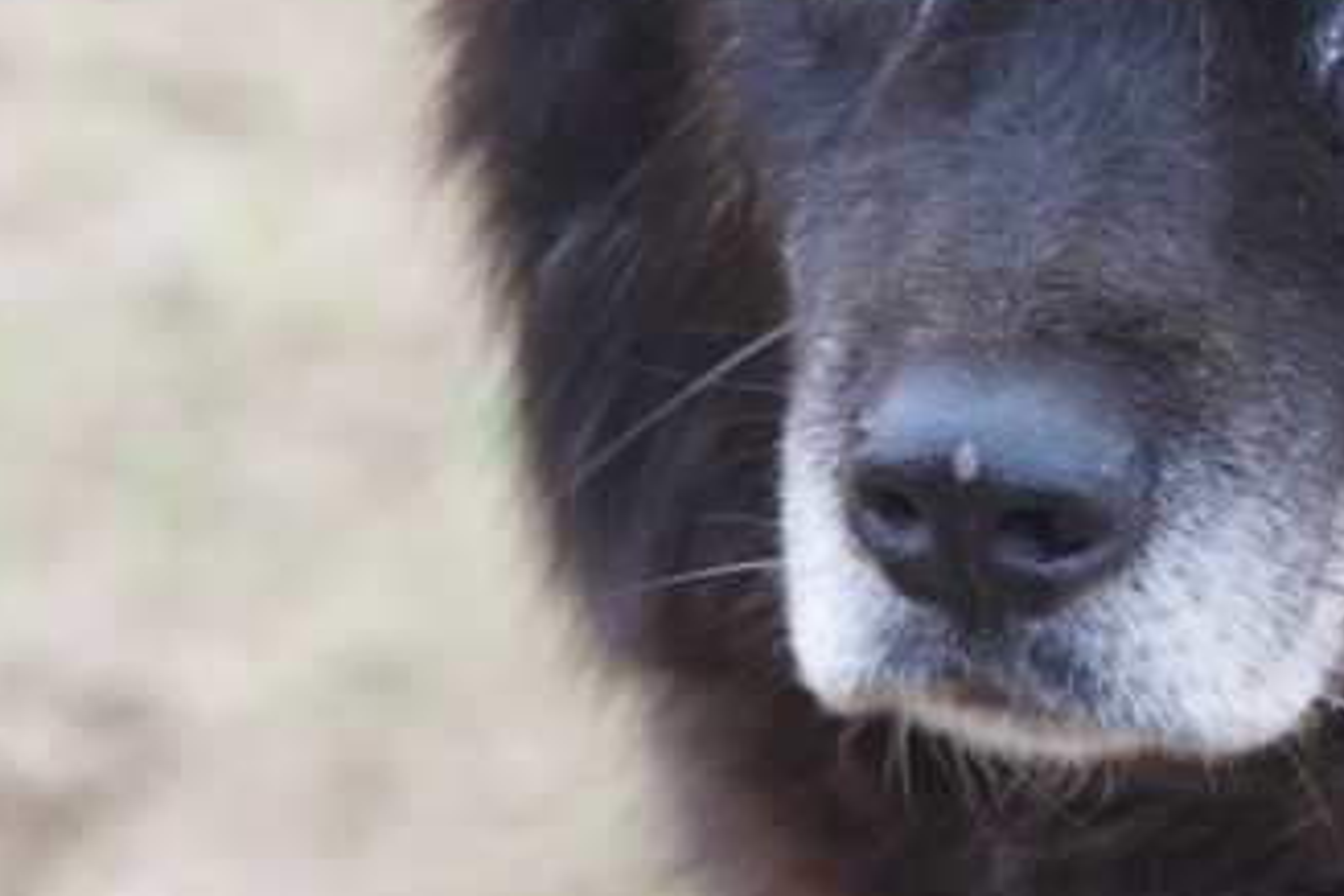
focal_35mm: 496
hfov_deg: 4.2
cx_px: 1307
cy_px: 55
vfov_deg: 2.8
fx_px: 18516
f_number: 5.6
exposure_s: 1/60
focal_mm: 180
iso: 640
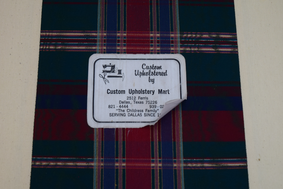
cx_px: 142
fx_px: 531
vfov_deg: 20.2
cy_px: 94
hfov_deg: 29.8
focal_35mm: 68
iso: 400
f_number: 6.3
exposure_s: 1/20
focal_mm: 45
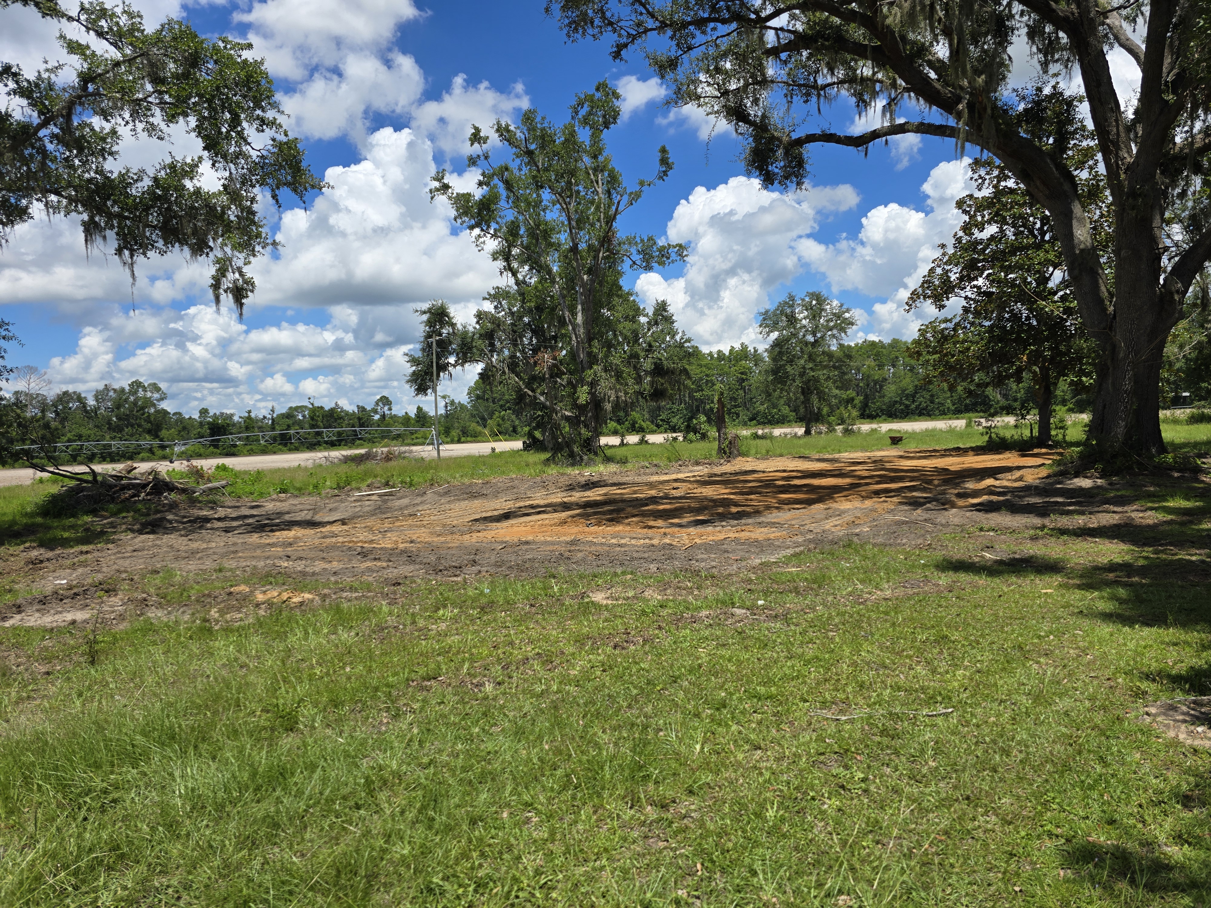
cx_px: 606
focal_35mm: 23
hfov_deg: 73.9
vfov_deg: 58.9
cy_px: 454
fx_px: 805
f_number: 1.7
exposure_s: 1/1135
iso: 12
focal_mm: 6.3
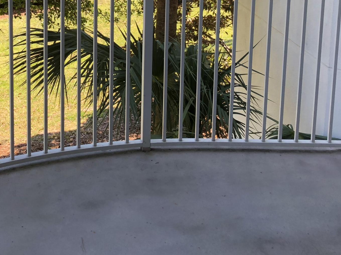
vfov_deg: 22.7
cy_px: -1
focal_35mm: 62
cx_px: 87
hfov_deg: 30.7
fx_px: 611
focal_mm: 4
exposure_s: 1/254
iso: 20
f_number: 1.8
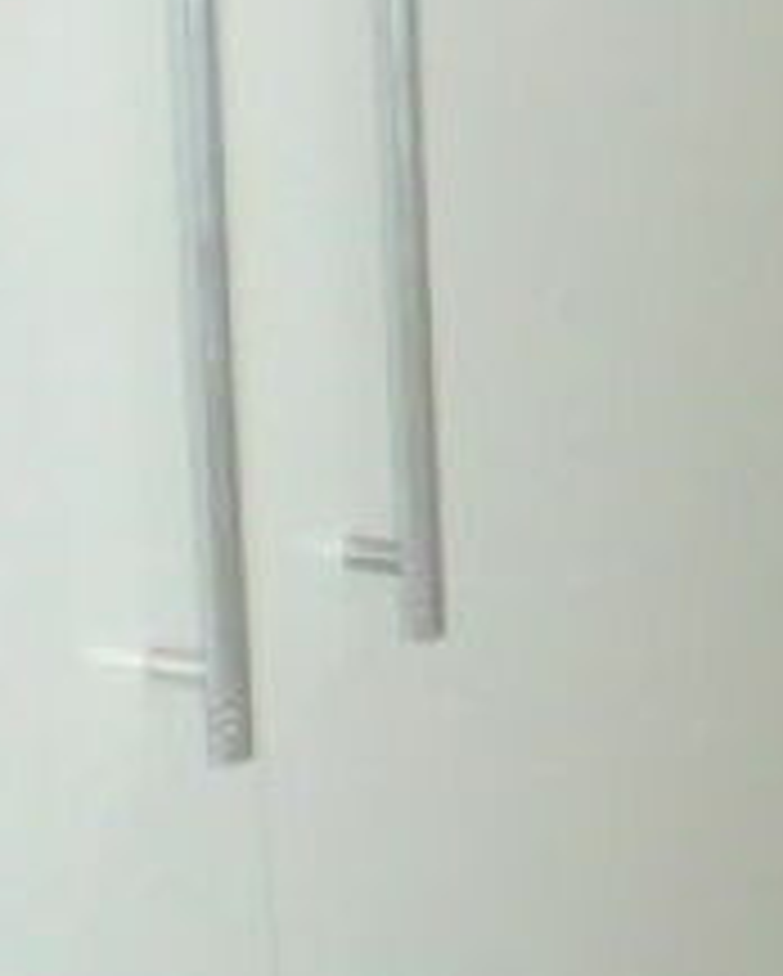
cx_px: 1287
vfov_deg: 12.4
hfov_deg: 9.8
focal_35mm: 151
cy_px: -252
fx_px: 4368
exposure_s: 1/45
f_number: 3
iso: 200
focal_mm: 6.3
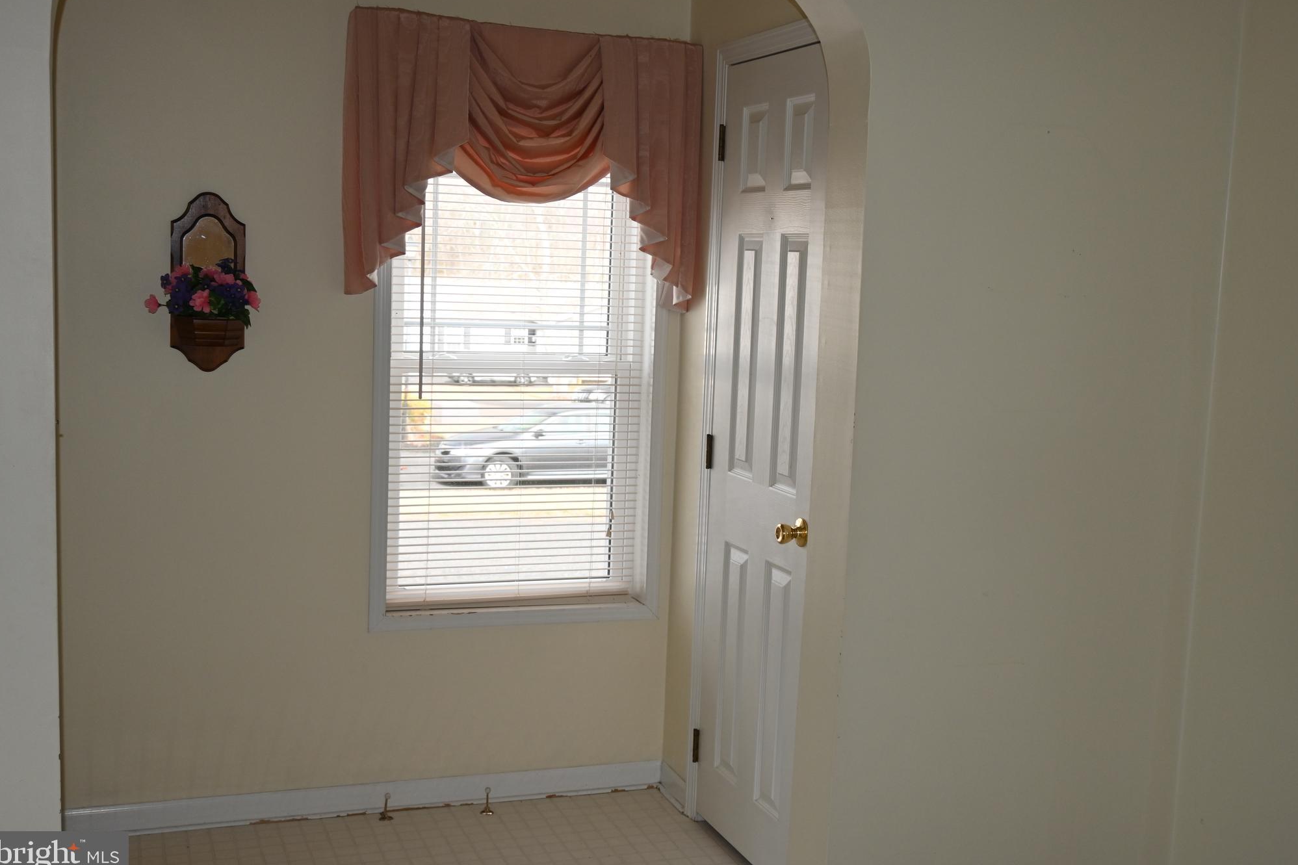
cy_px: 435
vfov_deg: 33.4
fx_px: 1442
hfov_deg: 48.5
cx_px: 650
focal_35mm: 40
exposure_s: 1/100
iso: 400
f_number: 4.5
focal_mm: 26
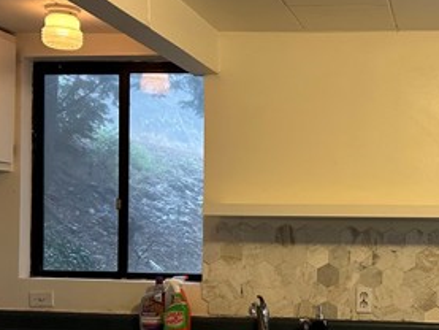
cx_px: 372
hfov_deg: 31.1
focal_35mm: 60
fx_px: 761
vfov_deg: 24.2
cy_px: 246
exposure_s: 1/60
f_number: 1.5
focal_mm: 5.7
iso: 250
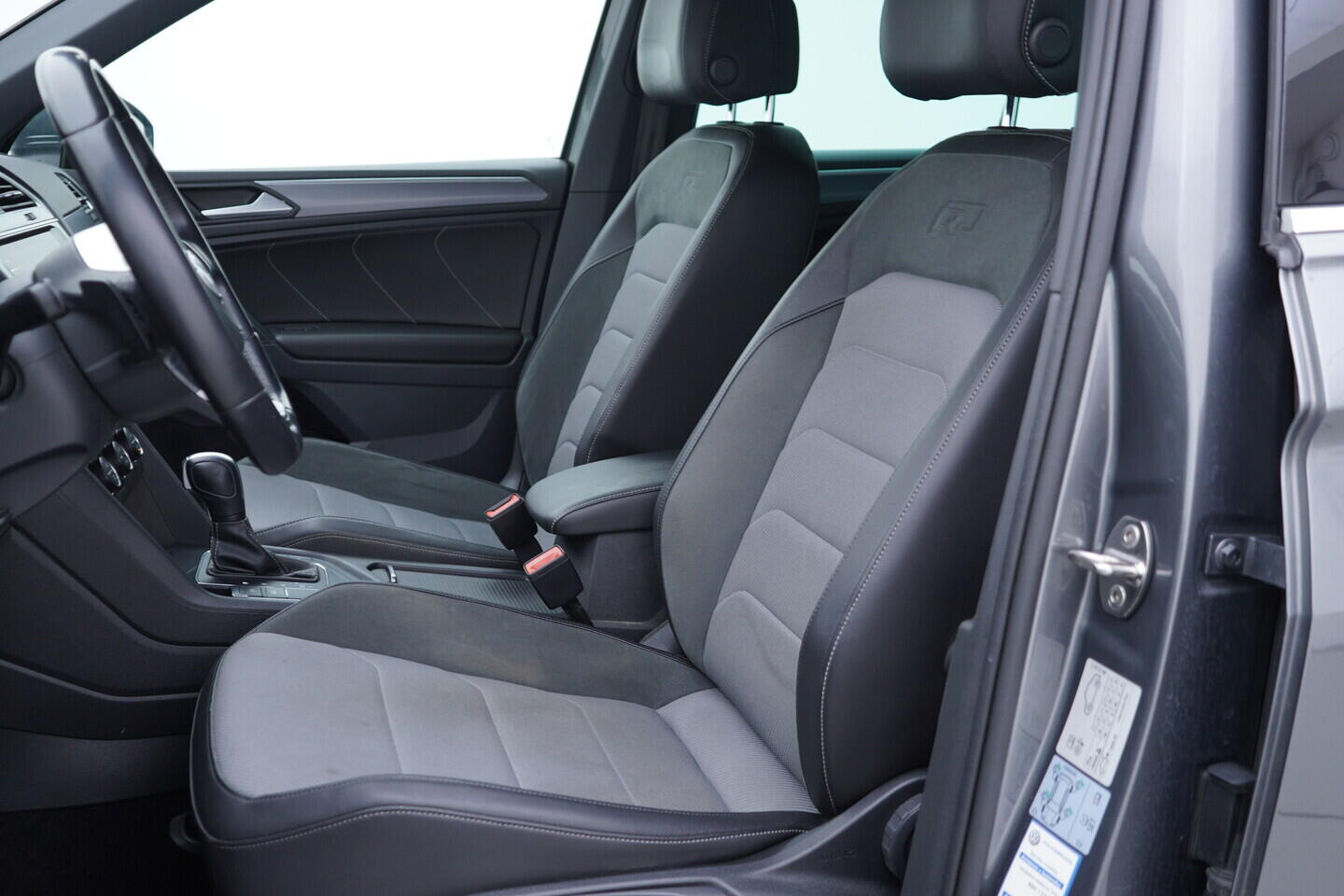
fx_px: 1344
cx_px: 672
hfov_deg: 53.1
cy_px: 448
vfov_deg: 36.9
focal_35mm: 36
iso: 160
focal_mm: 24
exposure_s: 1/40
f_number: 2.8
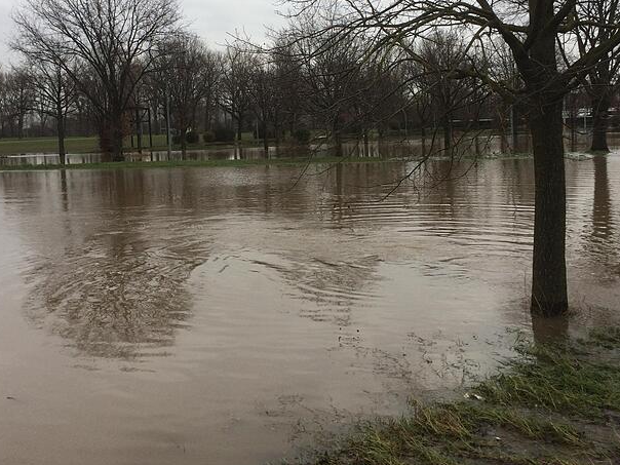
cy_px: 171
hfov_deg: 46.8
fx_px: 716
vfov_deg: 35.7
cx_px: 316
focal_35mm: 40
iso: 32
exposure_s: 1/707
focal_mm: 4.15
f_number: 2.2
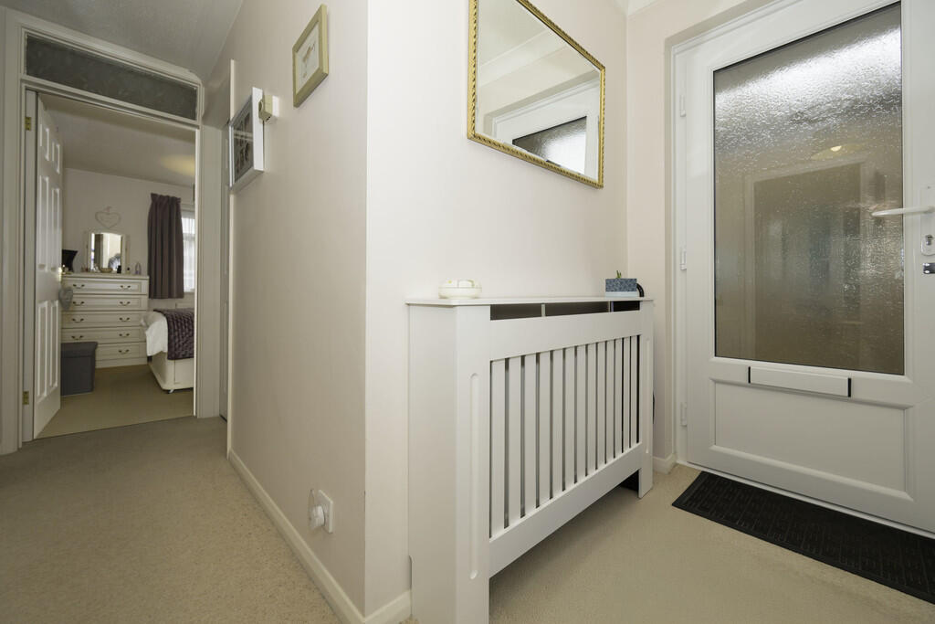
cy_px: 312
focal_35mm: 14
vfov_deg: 81.2
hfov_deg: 104.2
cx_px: 468
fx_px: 364
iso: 320
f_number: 7.1
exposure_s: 1/160
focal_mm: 14
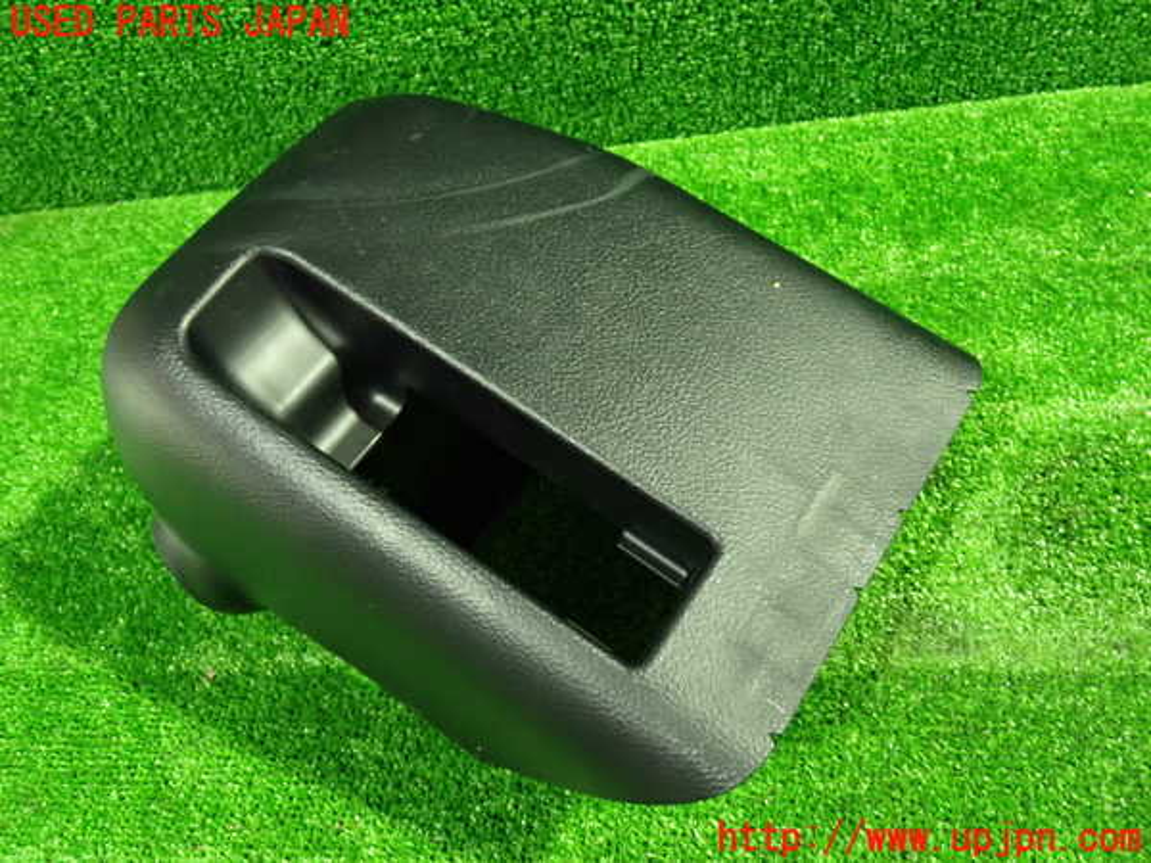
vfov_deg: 46.8
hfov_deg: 60.0
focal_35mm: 30
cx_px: 576
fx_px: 998
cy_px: 432
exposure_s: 1/20
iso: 800
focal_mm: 5.4
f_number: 2.3
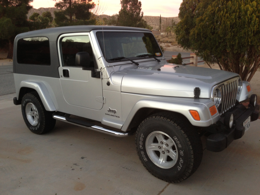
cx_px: 130
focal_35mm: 33
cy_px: 98
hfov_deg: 55.4
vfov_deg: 42.9
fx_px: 248
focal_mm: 4.13
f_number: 2.4
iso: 80
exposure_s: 1/20
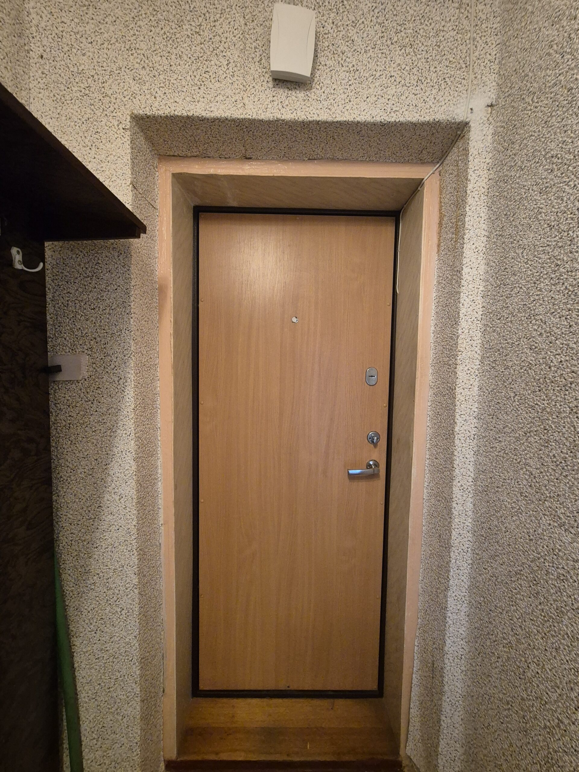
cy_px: 386
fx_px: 290
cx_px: 290
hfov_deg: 89.9
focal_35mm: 13
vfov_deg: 106.2
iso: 1250
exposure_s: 1/50
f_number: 2.2
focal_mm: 2.2
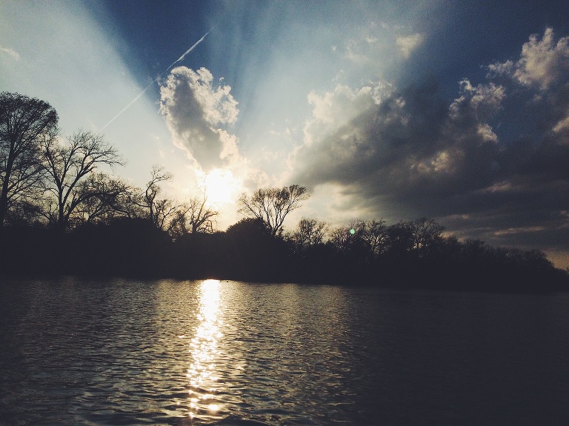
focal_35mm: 29
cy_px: 213
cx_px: 284
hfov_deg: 61.7
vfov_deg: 48.2
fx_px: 476
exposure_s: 1/20833
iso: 50
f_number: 2.2
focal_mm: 4.15
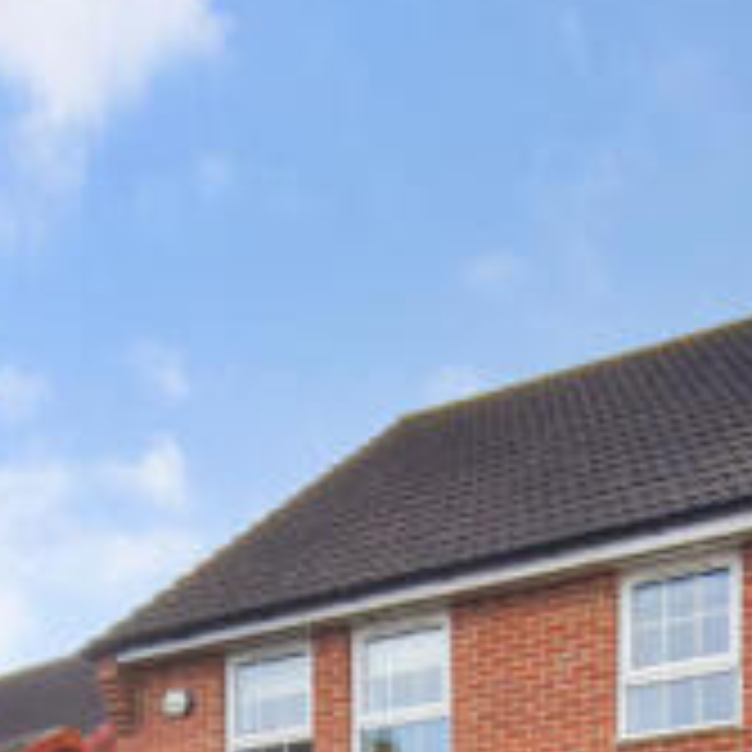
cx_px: 547
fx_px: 1229
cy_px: 880
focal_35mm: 50
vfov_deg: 29.7
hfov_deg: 33.5
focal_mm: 10
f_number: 8
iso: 180
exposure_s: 1/250
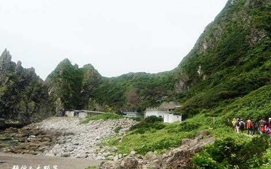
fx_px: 251
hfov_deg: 56.7
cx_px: 132
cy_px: 92
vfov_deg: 37.2
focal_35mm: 34
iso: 125
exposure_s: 1/400
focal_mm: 9
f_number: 5.6
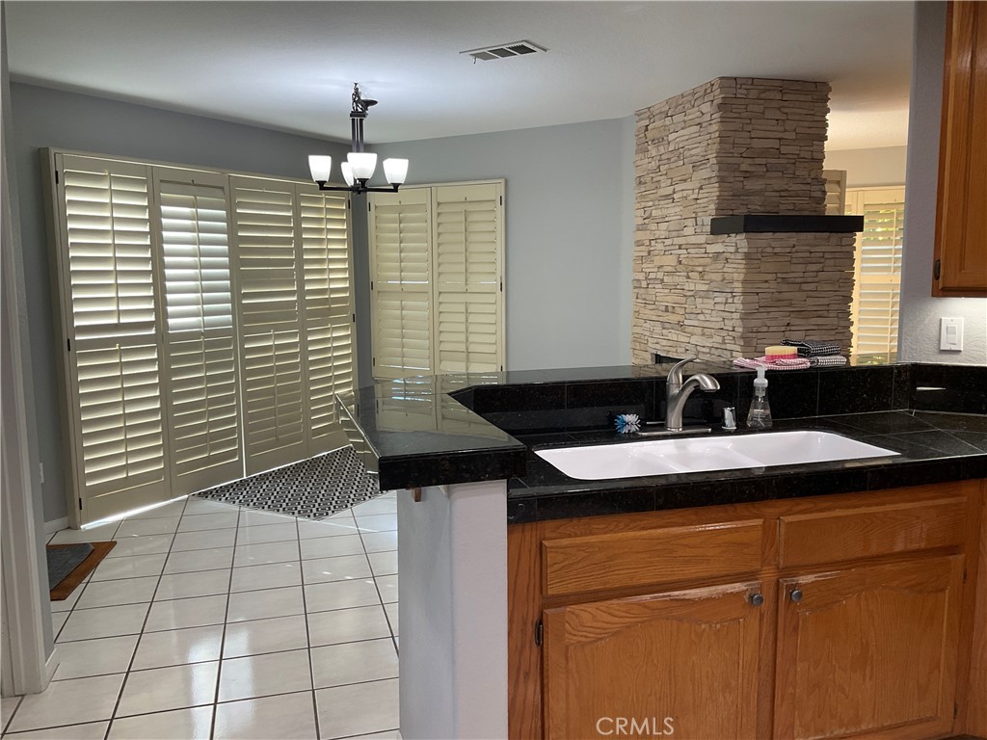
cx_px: 494
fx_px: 827
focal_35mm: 29
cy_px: 370
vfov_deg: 48.2
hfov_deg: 61.7
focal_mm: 3
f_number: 1.8
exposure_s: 1/60
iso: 40
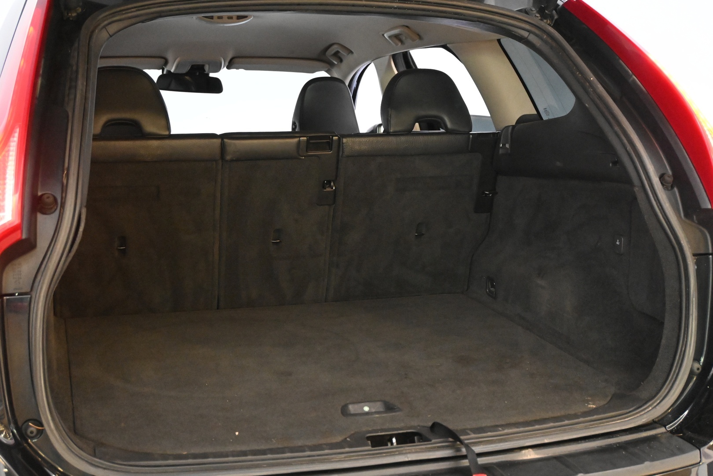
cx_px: 356
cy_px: 238
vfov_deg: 27.3
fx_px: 980
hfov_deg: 40.0
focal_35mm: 50
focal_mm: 33
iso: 6400
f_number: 5
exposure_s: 1/50
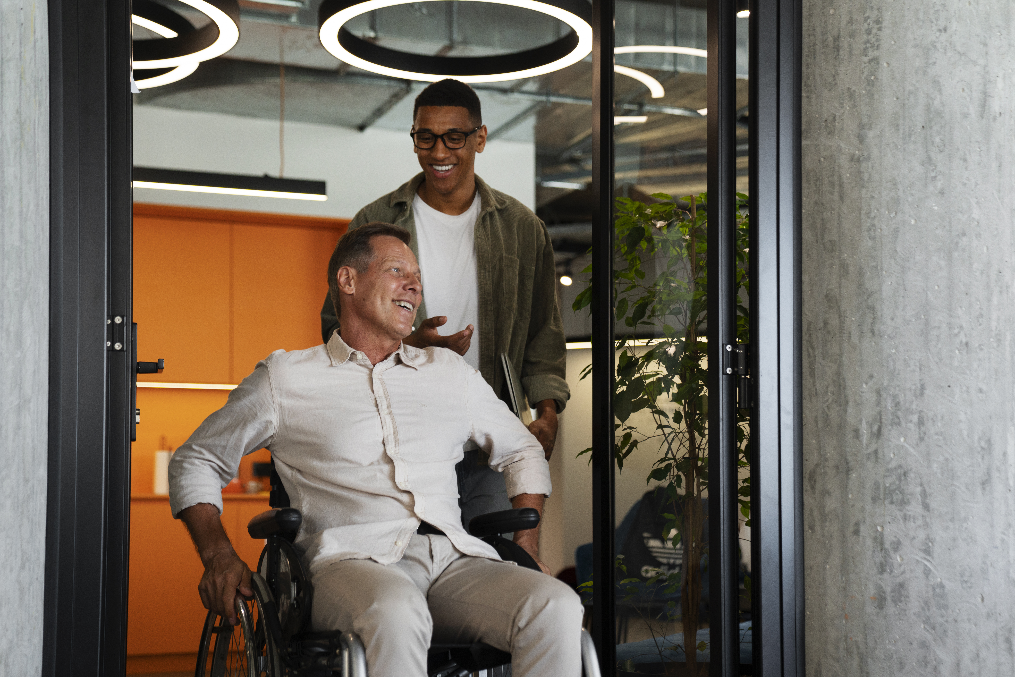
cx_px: 508
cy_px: 338
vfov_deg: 25.5
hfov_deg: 37.5
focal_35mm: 53
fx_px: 1494
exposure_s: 1/250
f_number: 2.8
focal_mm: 53
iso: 500
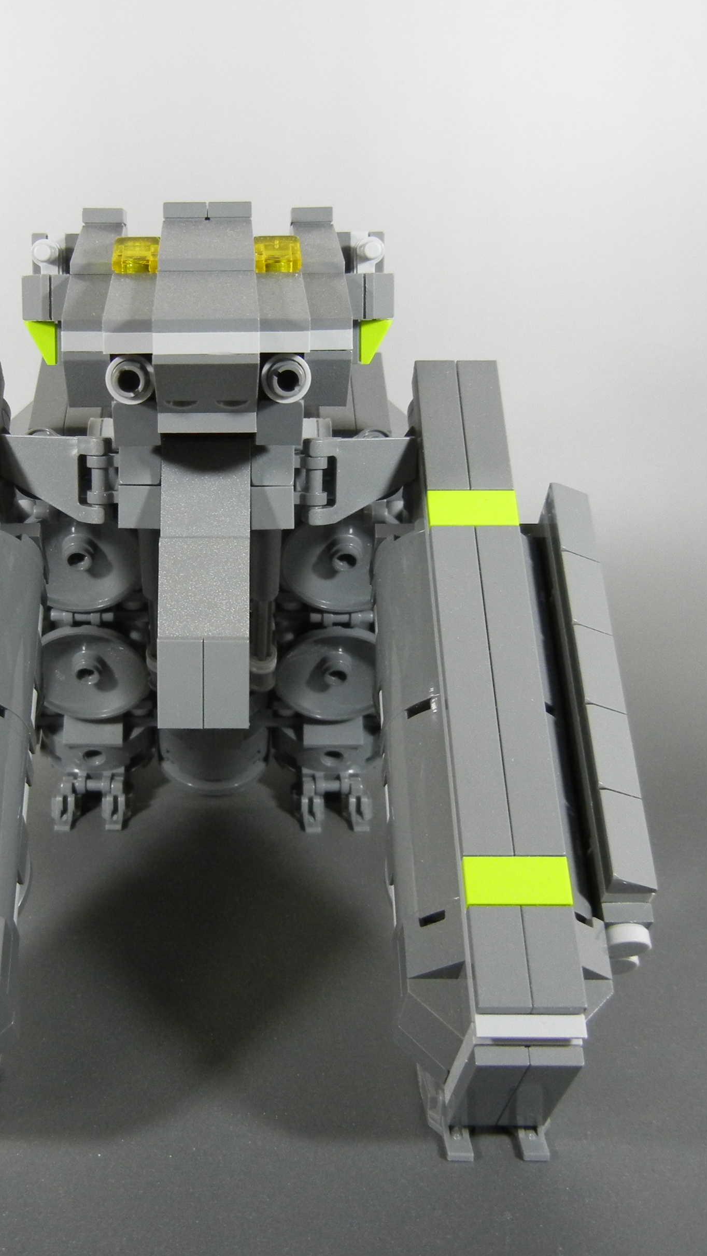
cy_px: 631
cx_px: 199
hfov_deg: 26.8
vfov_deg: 46.4
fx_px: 1466
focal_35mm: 44
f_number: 3.5
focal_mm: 5.4
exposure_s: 1/28.2
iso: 400
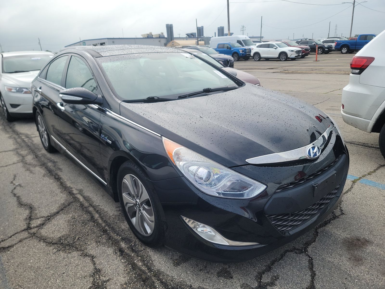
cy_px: 144
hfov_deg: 71.6
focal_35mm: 24
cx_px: 192
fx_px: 267
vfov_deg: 56.8
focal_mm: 6.7
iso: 50
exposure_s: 1/491
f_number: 1.8
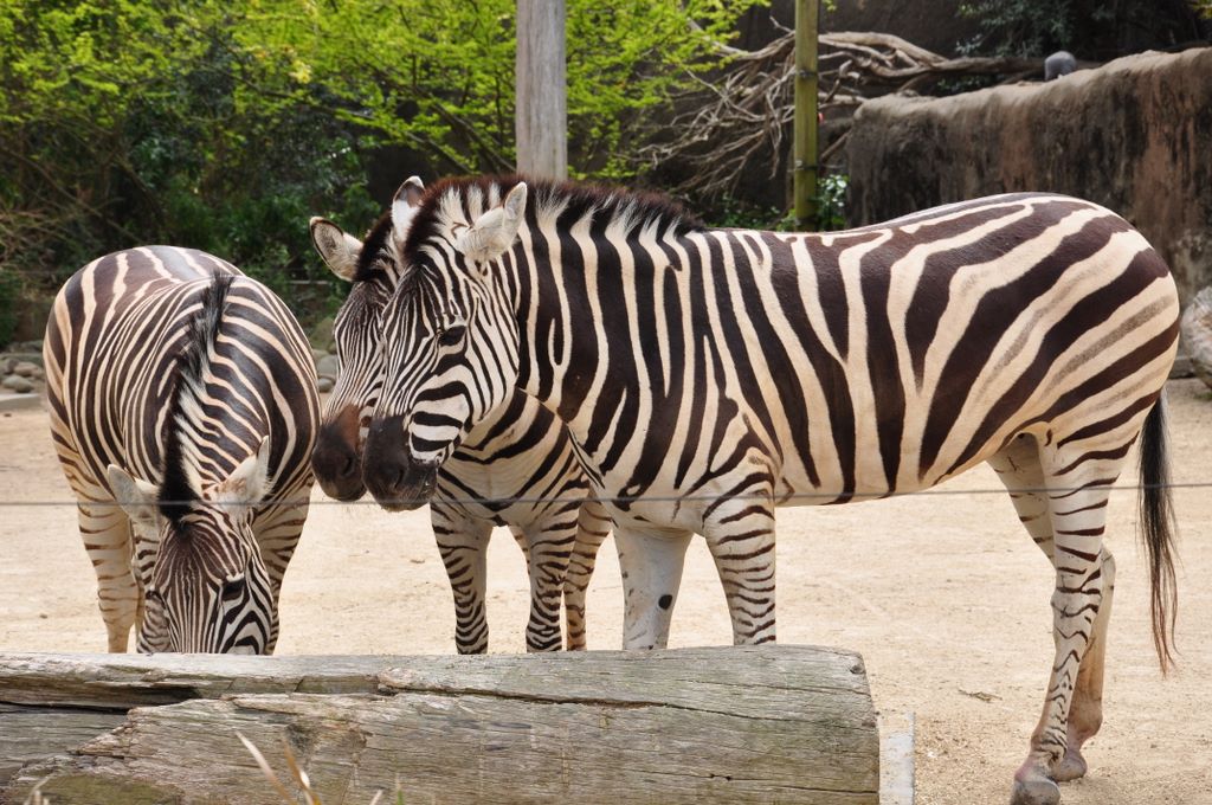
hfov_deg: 16.1
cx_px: 606
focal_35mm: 128
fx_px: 4287
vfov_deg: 10.7
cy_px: 402
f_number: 10
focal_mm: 85
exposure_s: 1/200
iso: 200
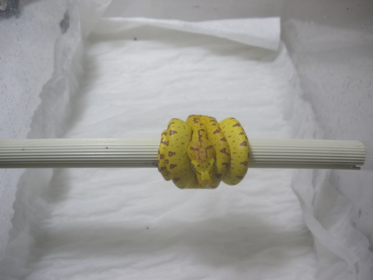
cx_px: 186
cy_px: 140
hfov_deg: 51.4
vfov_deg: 39.7
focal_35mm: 36
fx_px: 388
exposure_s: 1/50
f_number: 3.5
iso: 80
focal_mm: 6.3
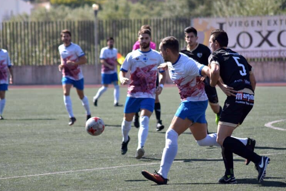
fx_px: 2017
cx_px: 150
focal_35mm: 254
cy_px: 85
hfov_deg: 8.1
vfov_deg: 5.4
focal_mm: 150
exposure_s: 1/2000
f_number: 4.5
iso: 400
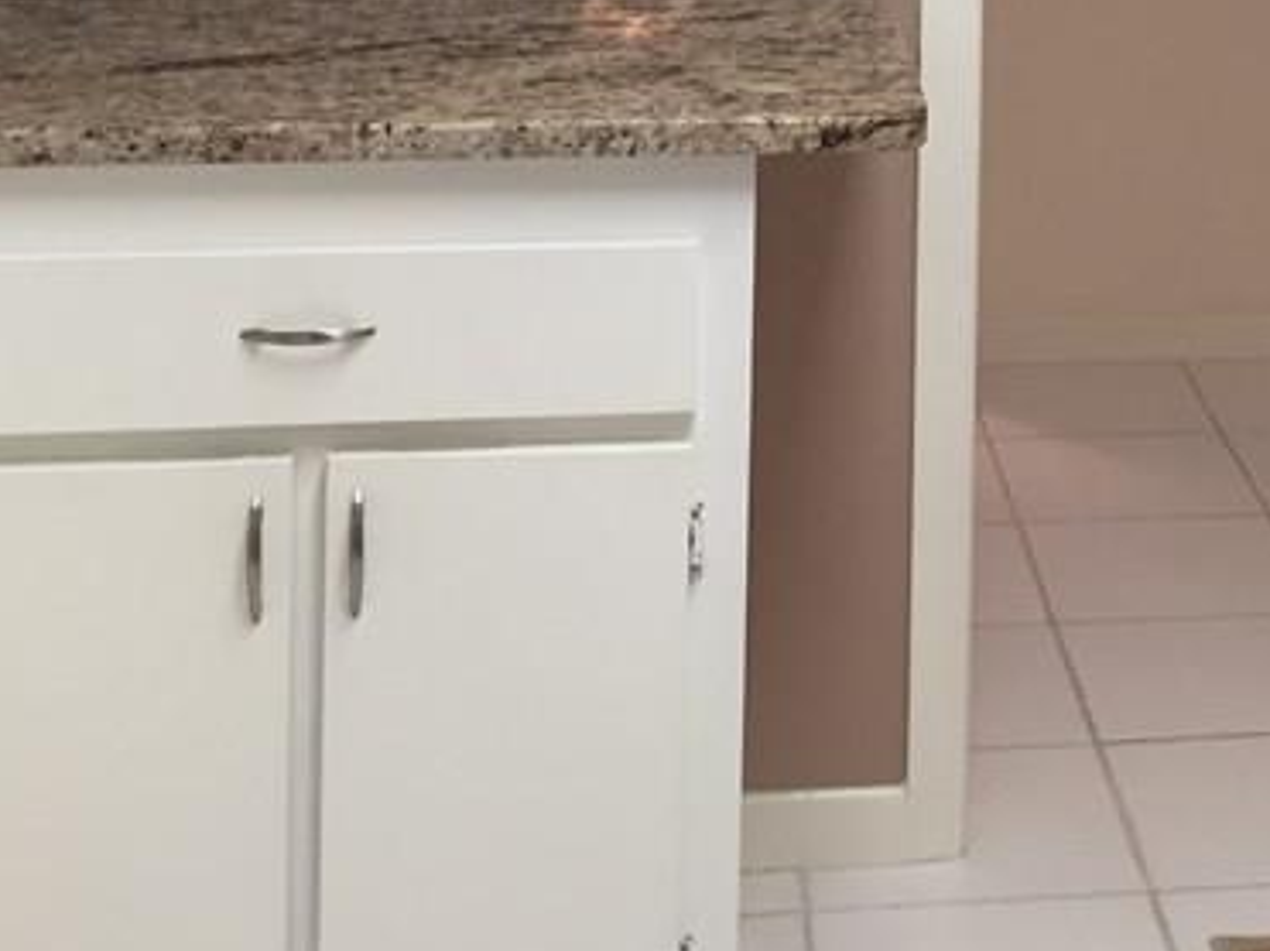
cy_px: -236
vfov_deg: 17.4
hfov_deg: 23.8
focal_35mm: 80
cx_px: 1119
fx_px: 2934
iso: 40
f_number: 2.2
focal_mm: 4.15
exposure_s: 1/30
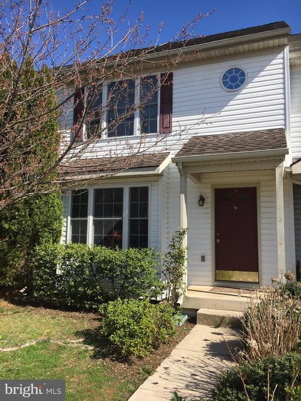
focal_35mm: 29
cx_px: 150
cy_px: 200
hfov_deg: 48.2
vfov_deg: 61.7
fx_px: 336
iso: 25
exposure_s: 1/1570
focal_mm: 4.15
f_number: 2.2
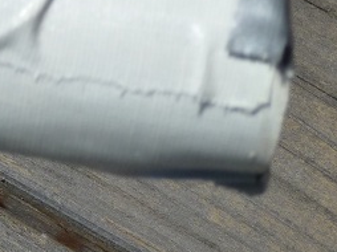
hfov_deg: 7.8
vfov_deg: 5.9
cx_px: -30
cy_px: 62
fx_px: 2451
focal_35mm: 252
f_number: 4.7
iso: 160
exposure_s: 1/1000
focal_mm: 15.2
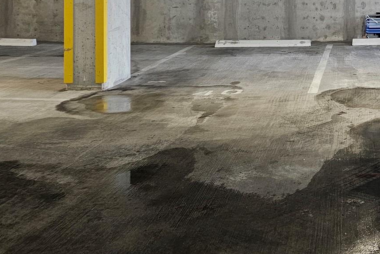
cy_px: -25
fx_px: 602
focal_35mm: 57
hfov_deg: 30.8
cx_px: 430
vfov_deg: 22.5
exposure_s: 1/120
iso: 800
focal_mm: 6.3
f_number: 1.7
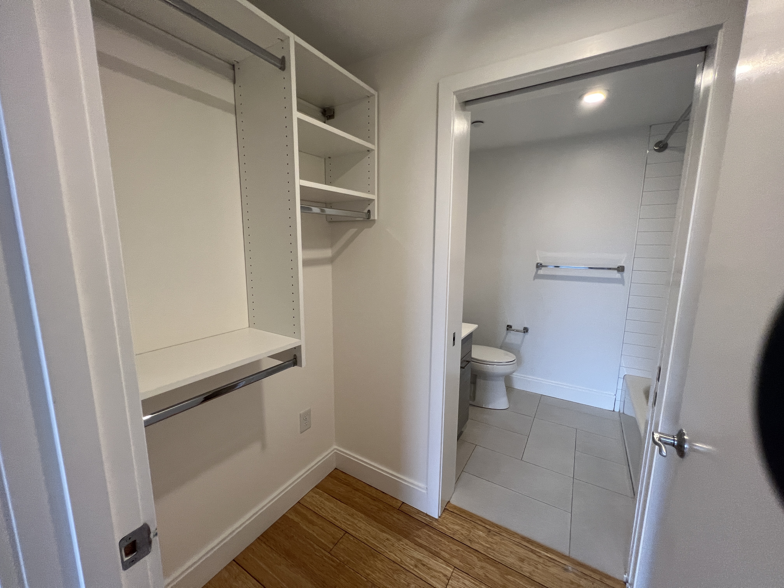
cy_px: 294
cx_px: 392
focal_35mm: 13
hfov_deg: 106.2
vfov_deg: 89.9
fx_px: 294
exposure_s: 1/120
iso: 160
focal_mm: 1.57
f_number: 1.8
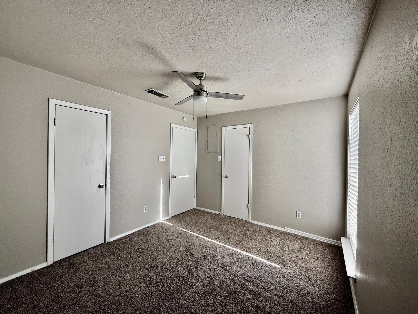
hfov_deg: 102.1
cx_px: 209
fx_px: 169
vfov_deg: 85.7
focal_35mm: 14
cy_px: 157
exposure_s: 1/99
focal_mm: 2.22
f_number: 2.2
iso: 80
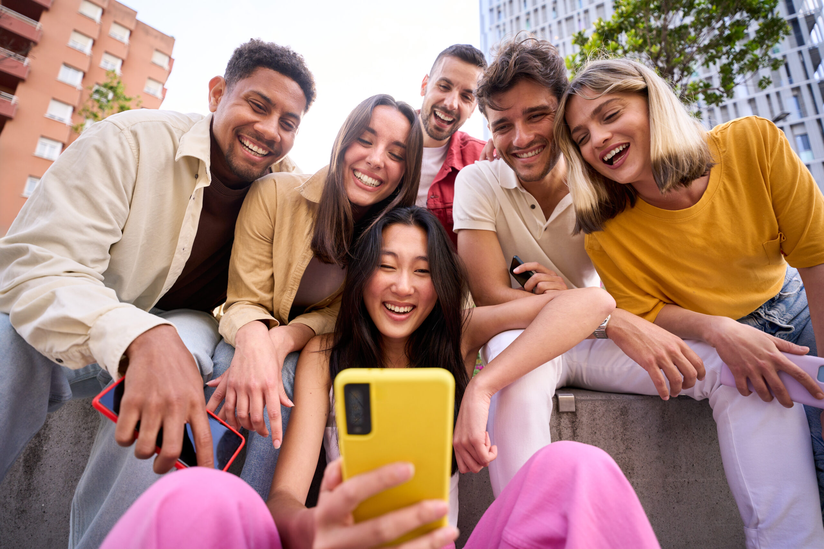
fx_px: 366
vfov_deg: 73.8
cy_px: 274
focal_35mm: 16
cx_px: 412
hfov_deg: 96.7
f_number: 2.8
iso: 160
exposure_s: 1/500
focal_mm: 16
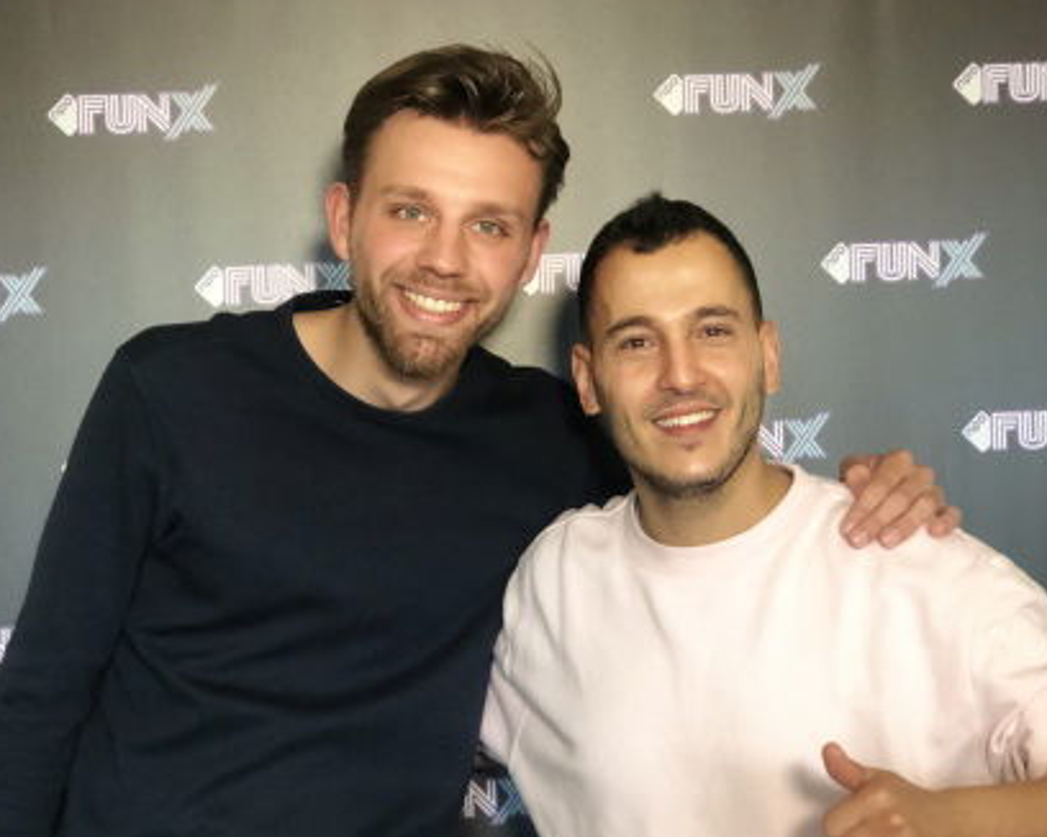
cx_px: 482
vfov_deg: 22.5
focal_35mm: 68
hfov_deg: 27.9
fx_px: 2106
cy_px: 412
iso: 500
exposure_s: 1/30
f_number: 2.8
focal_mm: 6.6
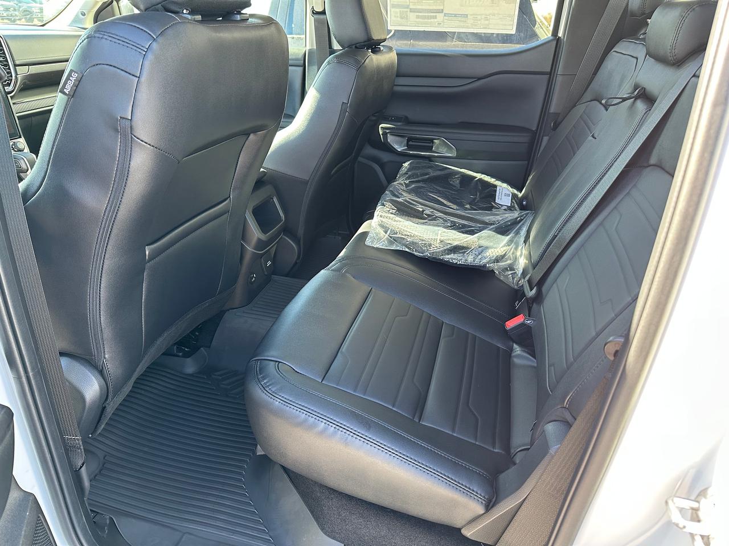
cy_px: 273
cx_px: 364
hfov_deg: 71.6
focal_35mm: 24
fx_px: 505
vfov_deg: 56.8
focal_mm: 6.86
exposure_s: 1/121
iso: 200
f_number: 1.78
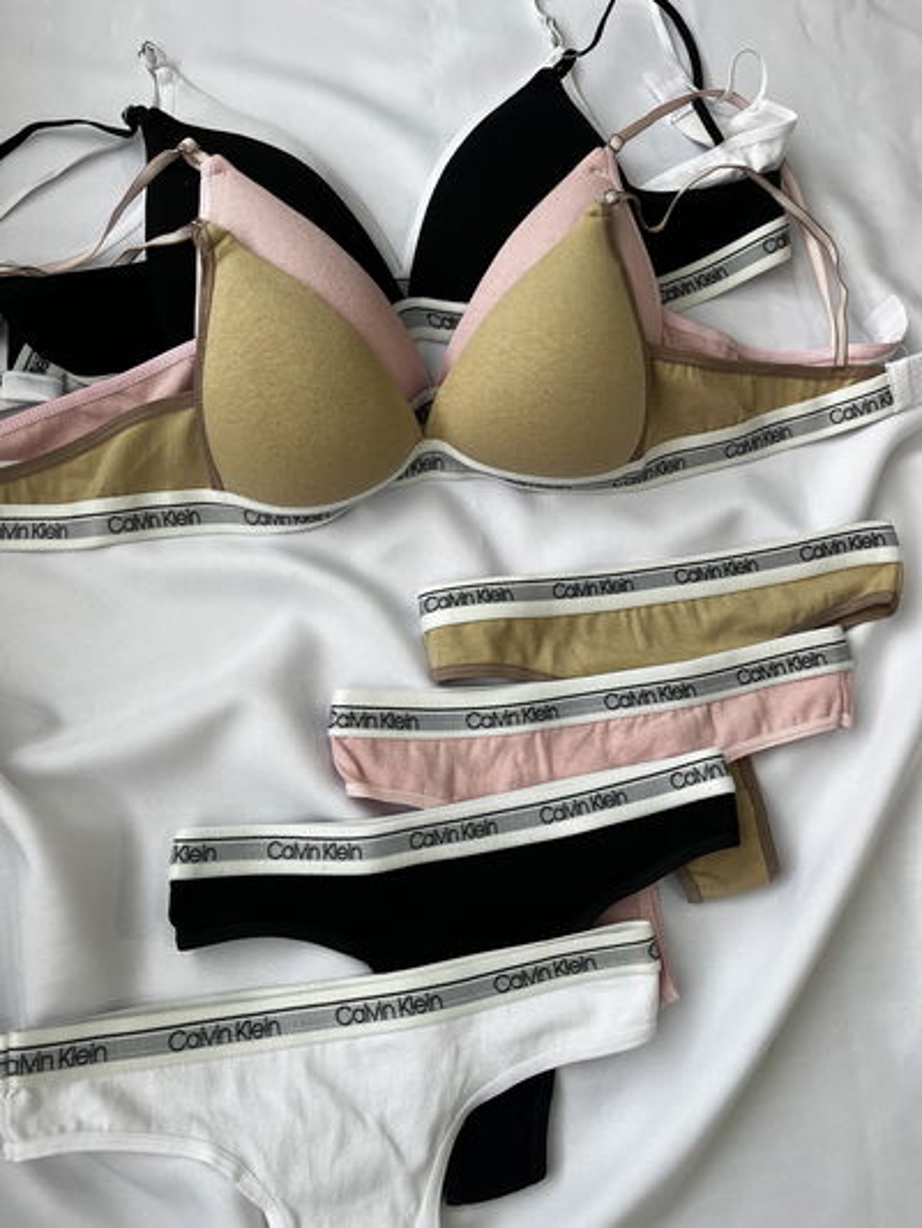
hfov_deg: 53.1
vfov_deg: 67.3
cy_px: 614
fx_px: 923
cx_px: 461
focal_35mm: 26
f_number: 1.6
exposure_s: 1/100
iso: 50
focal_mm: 5.1
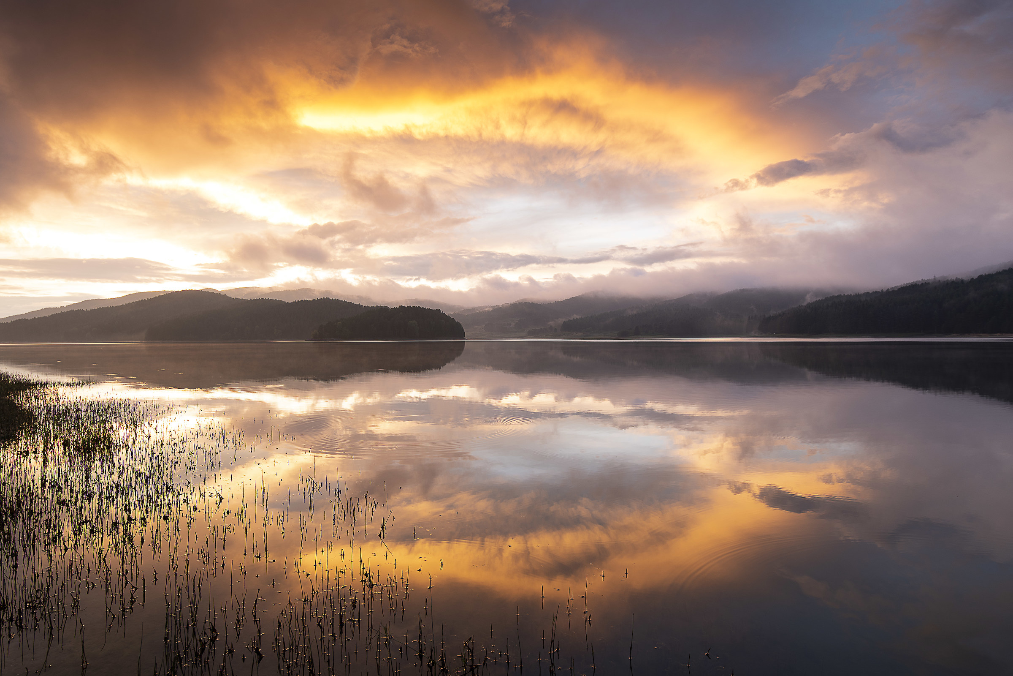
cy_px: 338
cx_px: 506
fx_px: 563
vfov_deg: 61.9
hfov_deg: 84.0
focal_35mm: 20
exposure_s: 1/15
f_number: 5
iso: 64
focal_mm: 20
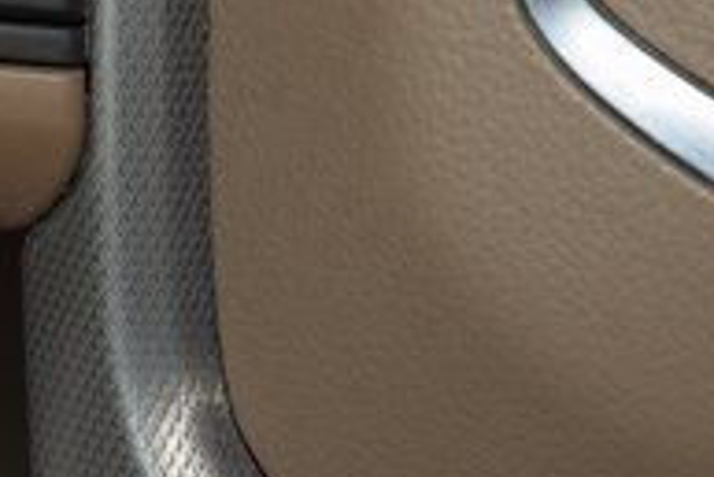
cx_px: -185
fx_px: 6907
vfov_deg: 3.9
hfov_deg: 5.9
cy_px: -246
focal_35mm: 348
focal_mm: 70
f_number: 8
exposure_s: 1/125
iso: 100
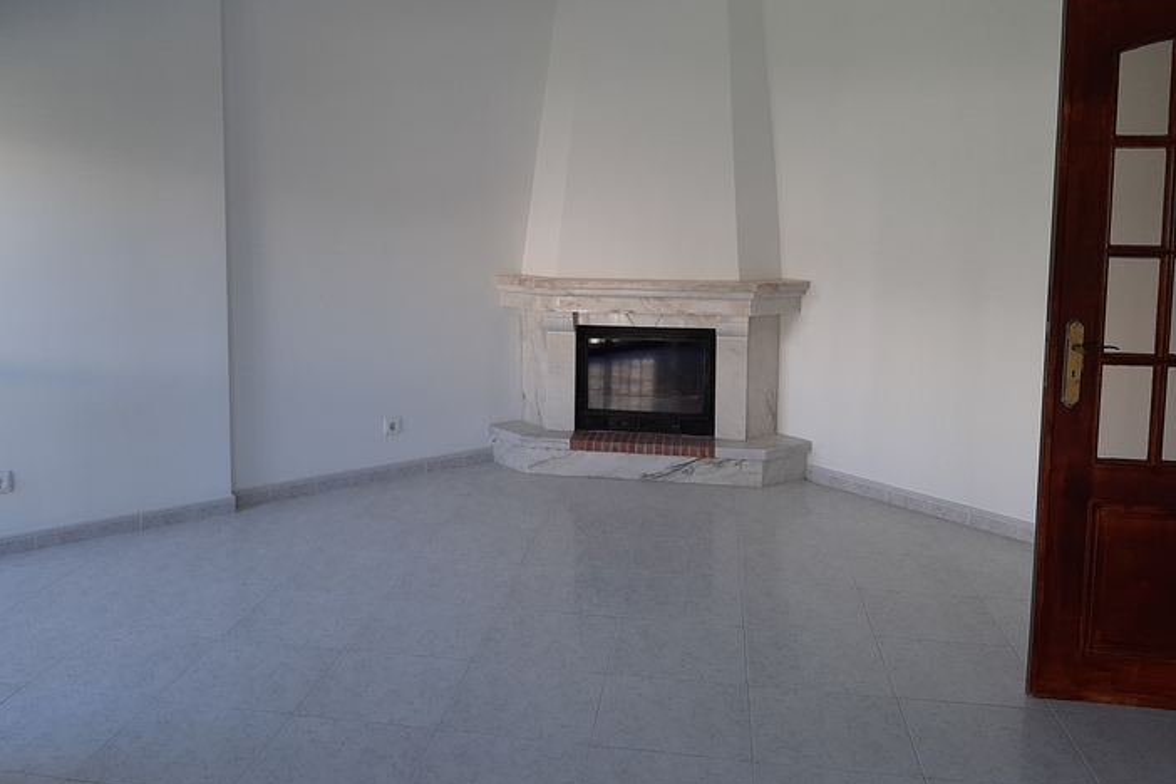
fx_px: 1045
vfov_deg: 40.9
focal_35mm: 32
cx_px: 508
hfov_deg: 58.5
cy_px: 302
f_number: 1.7
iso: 40
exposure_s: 1/139
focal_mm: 3.93
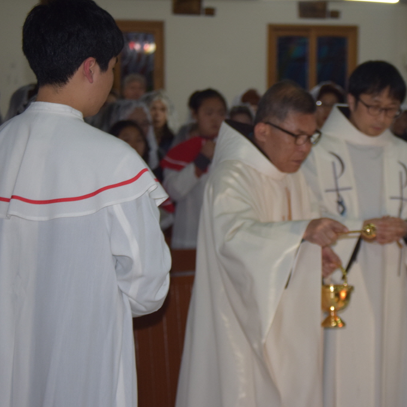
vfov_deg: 14.7
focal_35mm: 119
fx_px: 1583
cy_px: 204
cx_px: 303
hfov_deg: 14.6
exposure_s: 1/60
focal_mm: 62
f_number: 4.2
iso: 800
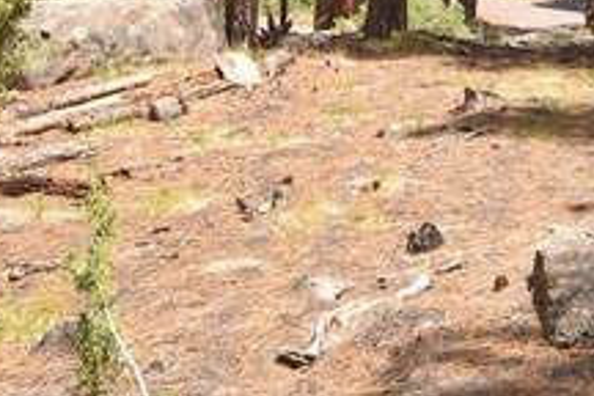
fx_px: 1468
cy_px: -342
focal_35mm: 89
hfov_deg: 22.3
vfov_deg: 13.6
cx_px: 531
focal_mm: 10
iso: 220
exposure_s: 1/250
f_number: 8
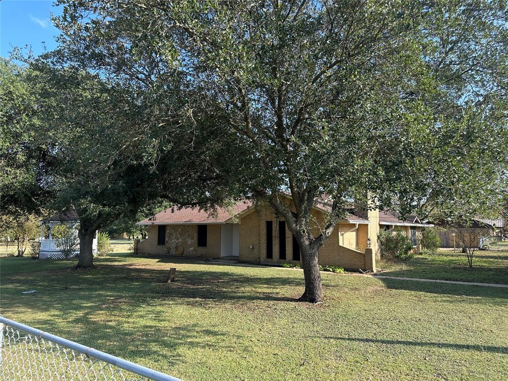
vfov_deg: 56.8
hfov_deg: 71.6
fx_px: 352
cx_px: 254
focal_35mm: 24
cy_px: 190
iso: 80
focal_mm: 6.86
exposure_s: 1/935
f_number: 1.78
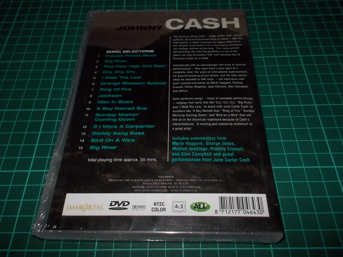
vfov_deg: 48.2
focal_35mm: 29
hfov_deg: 61.7
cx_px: 172
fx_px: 287
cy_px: 128
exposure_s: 1/30
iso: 200
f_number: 3.3
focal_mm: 4.1
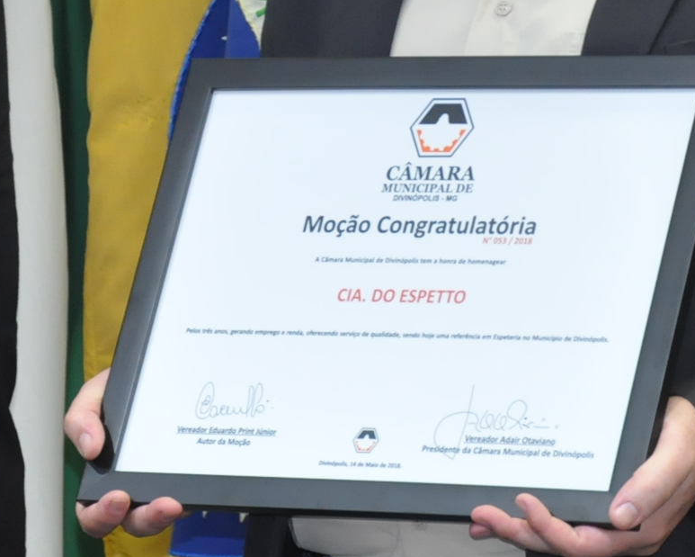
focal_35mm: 331
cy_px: -8
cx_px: 73
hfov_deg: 5.8
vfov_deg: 4.7
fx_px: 6817
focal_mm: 85
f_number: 5.6
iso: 2000
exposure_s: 1/60
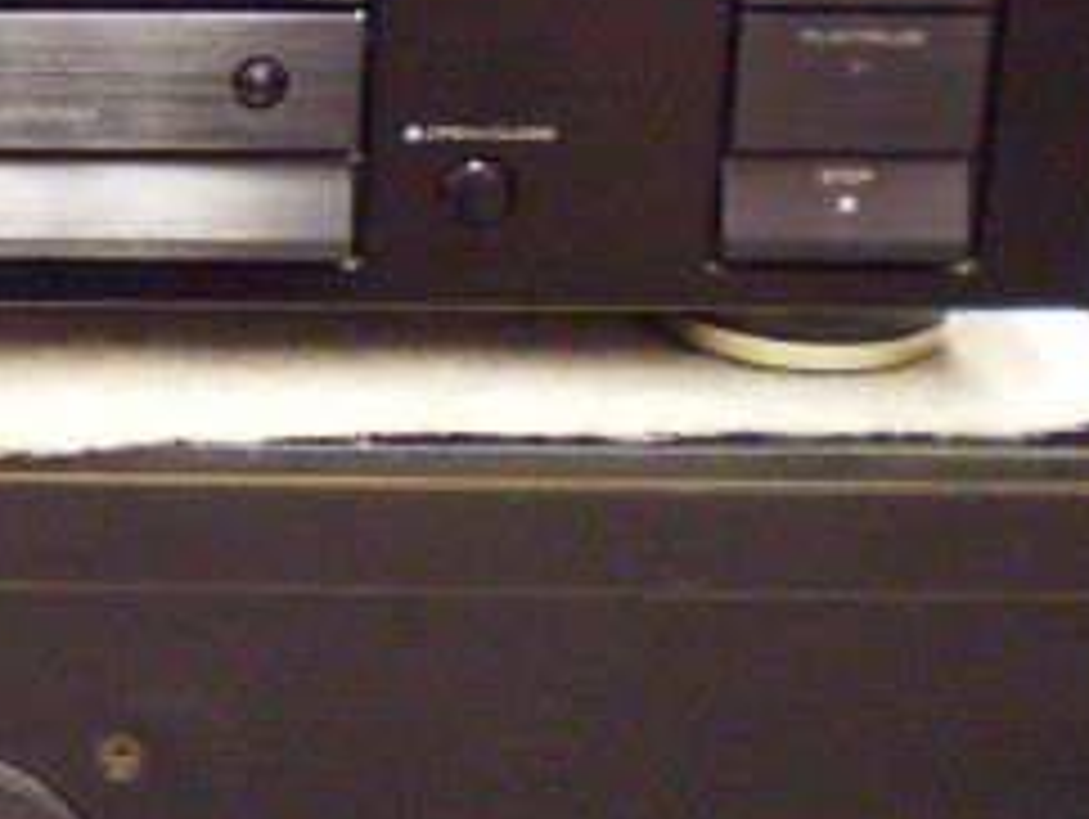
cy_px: 72
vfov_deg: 13.2
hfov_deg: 17.2
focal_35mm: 111
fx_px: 3495
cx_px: -76
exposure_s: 1/15
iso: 640
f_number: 3.5
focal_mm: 7.4
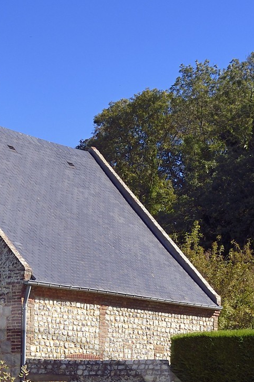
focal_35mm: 106
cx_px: 1
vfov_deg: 17.6
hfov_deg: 12.8
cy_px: 549
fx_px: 1122
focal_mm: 32
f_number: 13
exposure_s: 1/250
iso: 200
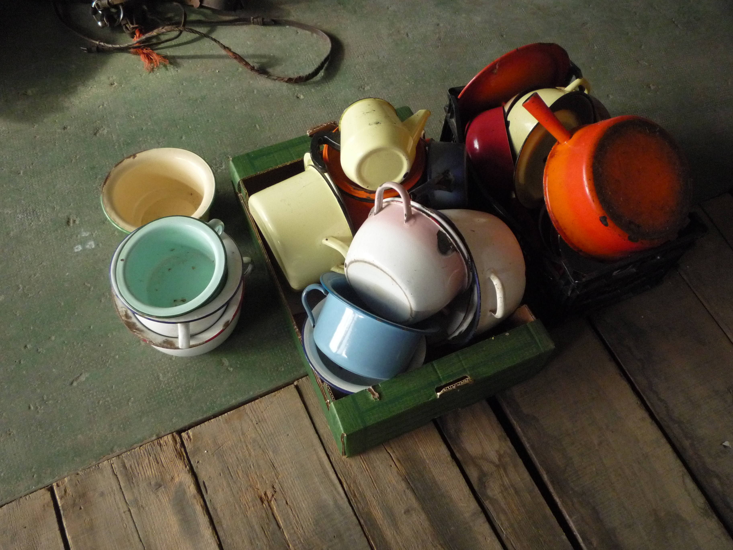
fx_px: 635
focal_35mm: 30
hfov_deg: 60.0
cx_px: 366
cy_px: 275
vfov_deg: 46.8
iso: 400
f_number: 3.3
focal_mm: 5.2
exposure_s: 1/400
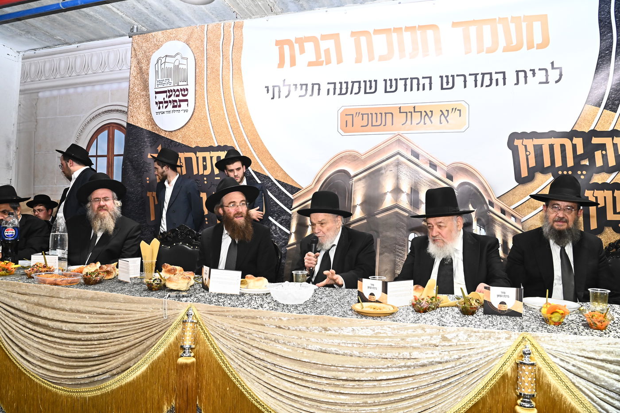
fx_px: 413
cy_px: 206
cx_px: 310
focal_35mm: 24
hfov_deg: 73.8
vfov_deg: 53.1
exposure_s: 1/200
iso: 3200
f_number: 10
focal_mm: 24
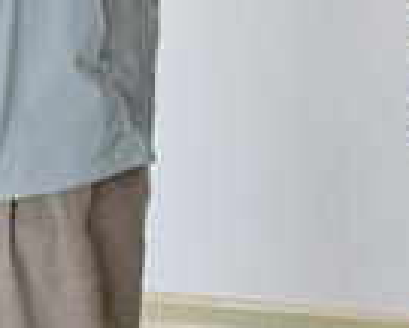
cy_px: -260
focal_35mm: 251
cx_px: -370
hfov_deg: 7.4
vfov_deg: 6.0
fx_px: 3038
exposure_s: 1/125
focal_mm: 30
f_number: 4
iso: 800
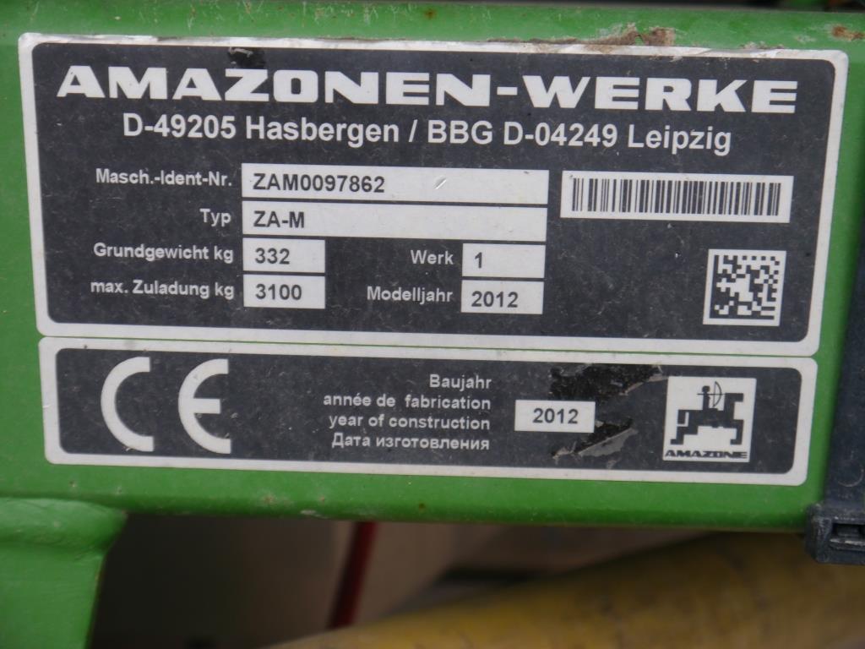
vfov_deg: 29.1
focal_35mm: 50
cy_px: 324
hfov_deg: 38.2
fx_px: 1249
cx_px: 432
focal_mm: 25
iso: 500
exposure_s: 1/60
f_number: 4.6
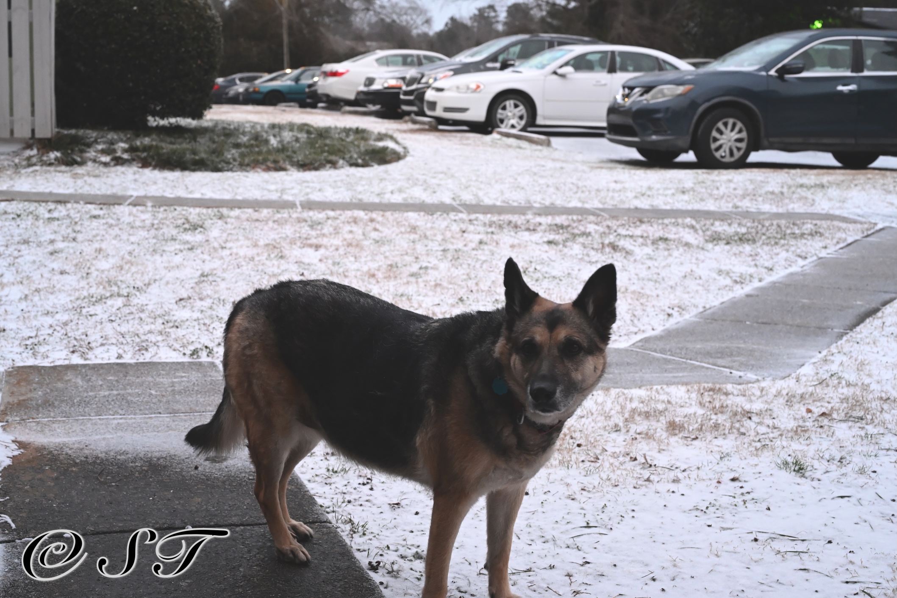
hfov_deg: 39.6
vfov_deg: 27.0
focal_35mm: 50
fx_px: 1246
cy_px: 299
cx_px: 448
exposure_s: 1/60
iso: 4000
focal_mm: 50
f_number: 8
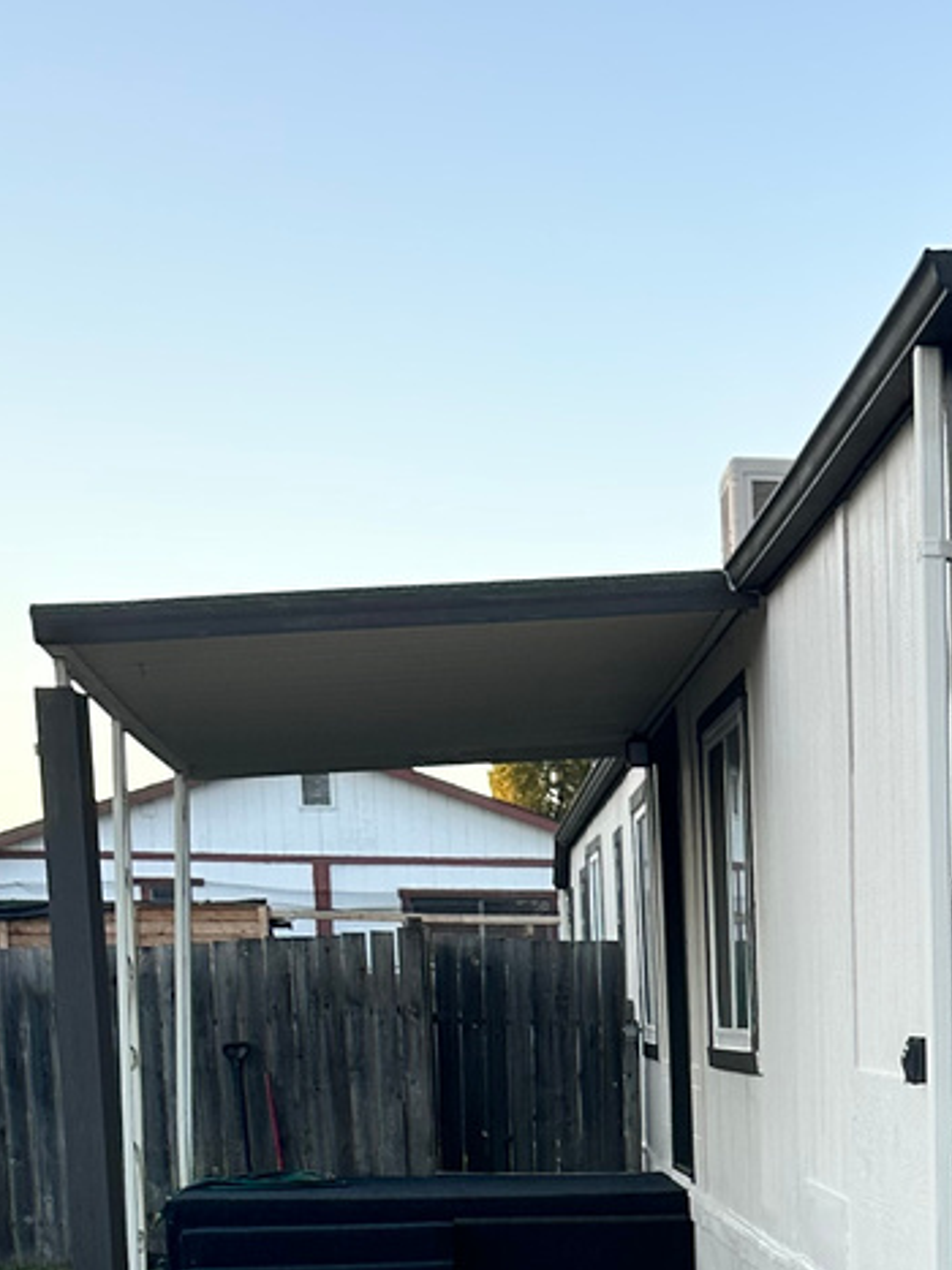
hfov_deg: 17.8
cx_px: 1140
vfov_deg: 23.1
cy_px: 1422
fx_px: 2898
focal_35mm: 79
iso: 80
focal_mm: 6.86
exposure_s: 1/393
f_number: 1.78
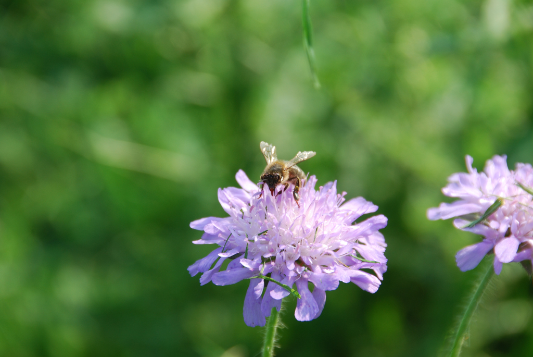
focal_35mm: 300
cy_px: 178
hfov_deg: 6.9
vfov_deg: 4.6
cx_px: 266
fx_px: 4446
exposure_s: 1/125
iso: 140
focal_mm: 200
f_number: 8
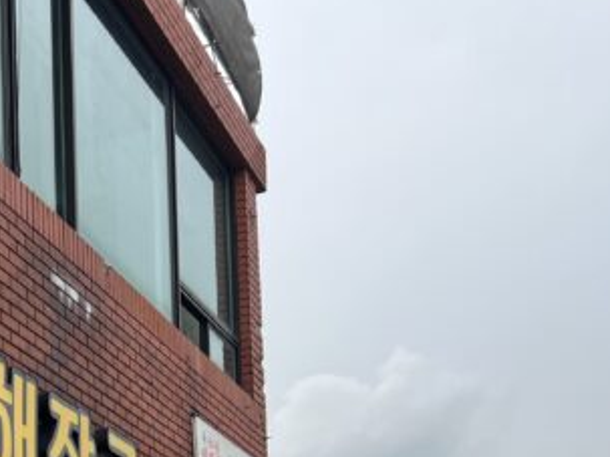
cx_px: -50
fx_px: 1286
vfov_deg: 18.4
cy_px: 632
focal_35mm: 73
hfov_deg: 24.9
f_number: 1.5
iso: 40
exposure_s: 1/227
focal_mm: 5.7
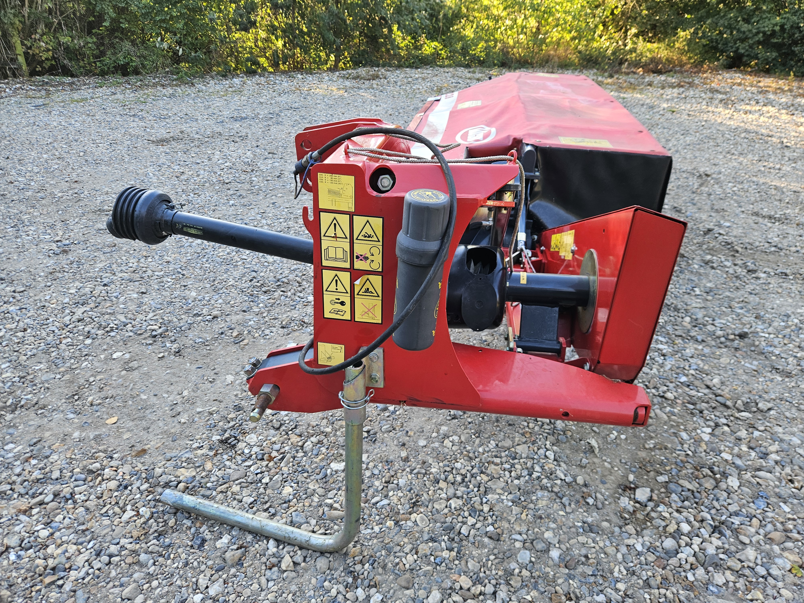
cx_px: 402
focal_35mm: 23
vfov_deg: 58.9
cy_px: 302
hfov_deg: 73.9
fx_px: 534
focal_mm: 5.4
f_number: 1.8
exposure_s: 1/180
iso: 64
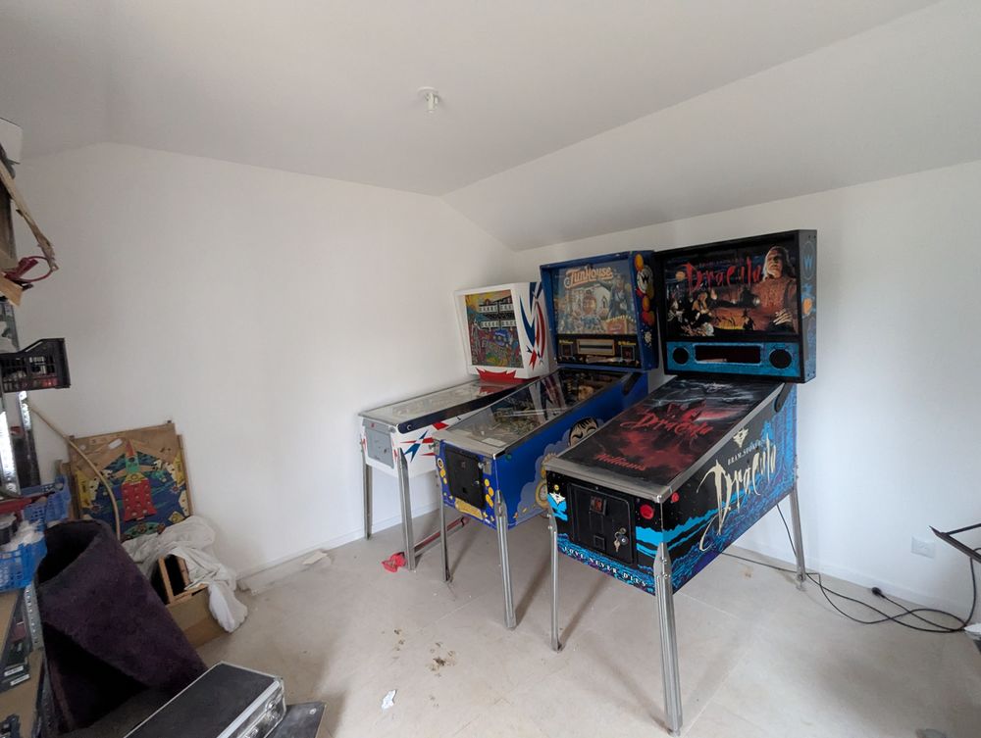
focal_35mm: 16
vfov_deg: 78.2
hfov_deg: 94.4
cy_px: 369
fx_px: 454
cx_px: 490
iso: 759
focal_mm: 2.35
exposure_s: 1/26.5
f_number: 2.2
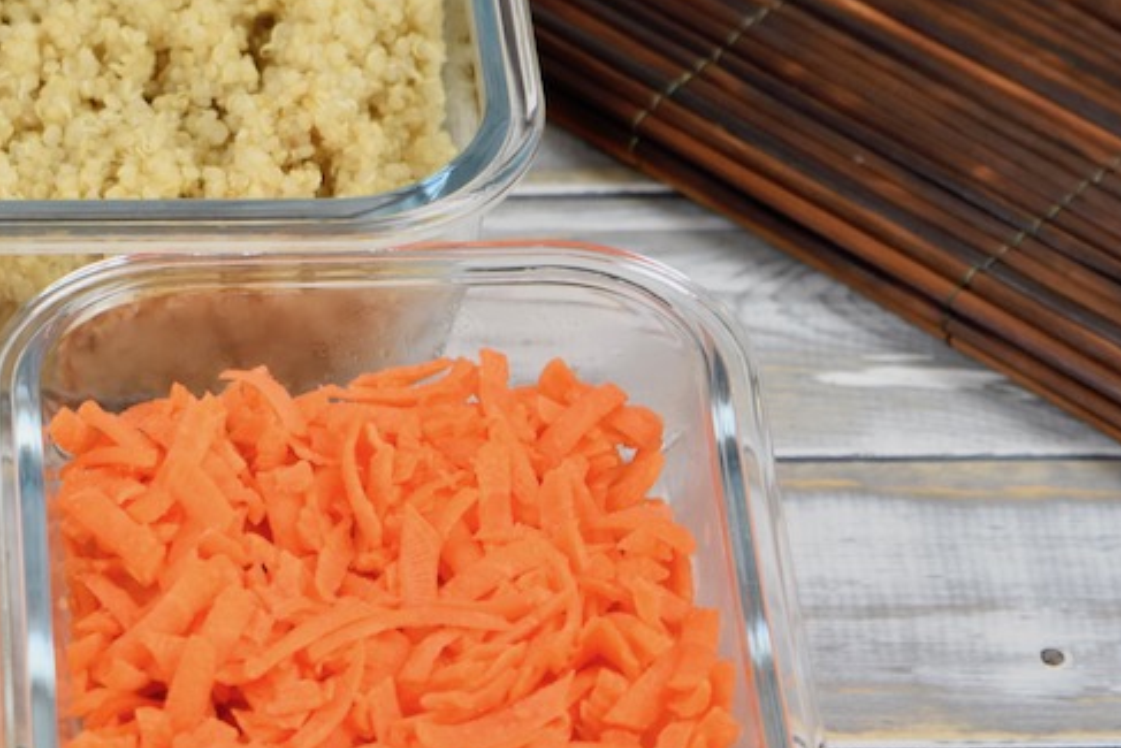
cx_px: -9
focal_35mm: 221
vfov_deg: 6.2
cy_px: 314
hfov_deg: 9.2
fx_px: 6883
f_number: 5
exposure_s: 1/100
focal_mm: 70
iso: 400
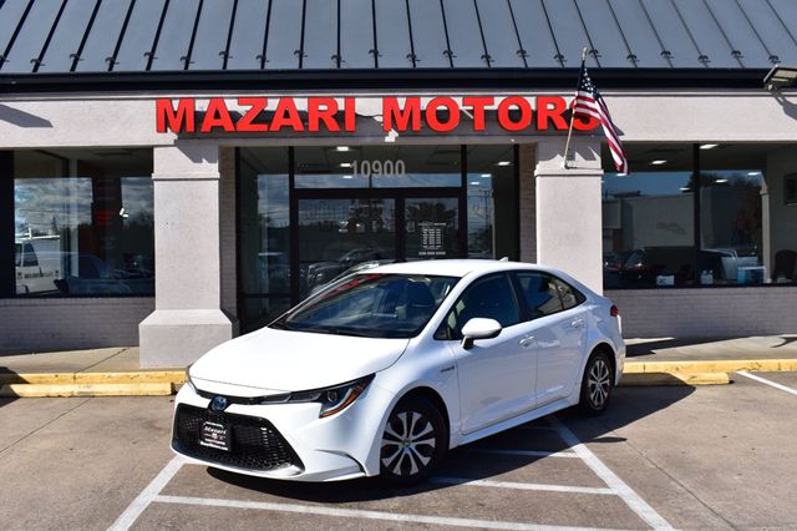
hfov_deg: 49.6
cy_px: 266
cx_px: 398
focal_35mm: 39
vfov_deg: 34.2
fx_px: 863
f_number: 11
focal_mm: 26
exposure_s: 1/500
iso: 280
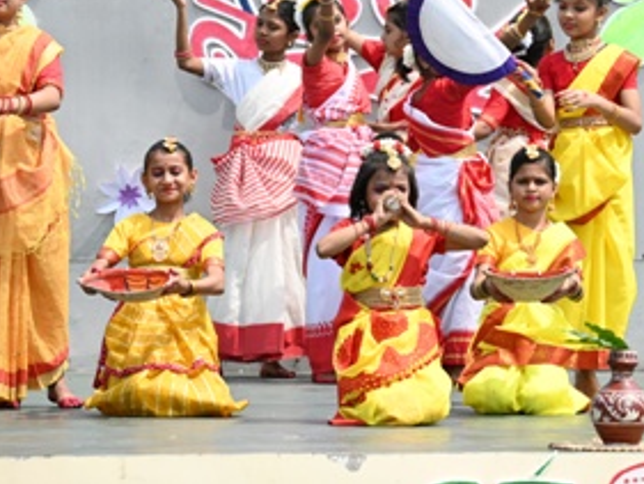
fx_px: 5137
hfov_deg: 7.2
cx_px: 367
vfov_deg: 5.4
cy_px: 143
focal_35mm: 276
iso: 100
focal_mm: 120
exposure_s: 1/500
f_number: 5.3
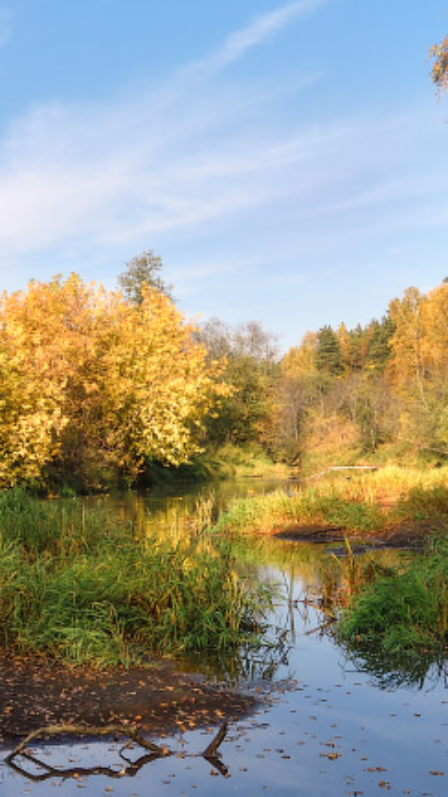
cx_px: -70
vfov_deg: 38.5
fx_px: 1141
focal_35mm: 54
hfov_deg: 20.9
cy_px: 365
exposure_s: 1/320
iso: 100
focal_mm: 16
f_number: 8
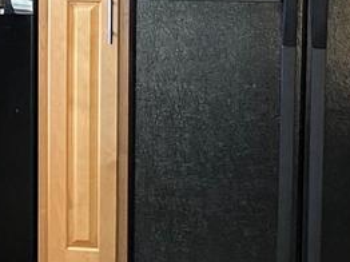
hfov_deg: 12.2
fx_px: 1556
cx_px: -187
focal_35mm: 154
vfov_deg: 9.5
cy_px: -20
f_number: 1.8
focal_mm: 3.99
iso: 80
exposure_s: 1/60
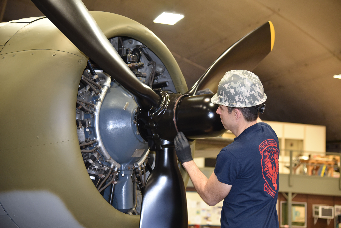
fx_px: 587
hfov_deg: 32.4
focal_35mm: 62
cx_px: 170
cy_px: 114
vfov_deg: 21.9
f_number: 4
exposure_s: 1/60
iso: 2000
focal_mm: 62
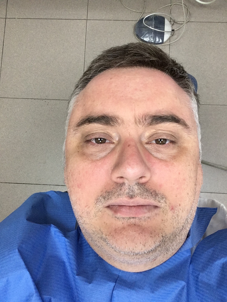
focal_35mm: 31
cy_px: 151
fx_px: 271
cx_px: 114
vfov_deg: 58.4
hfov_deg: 45.4
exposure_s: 1/33
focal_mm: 2.15
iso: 80
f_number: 2.4
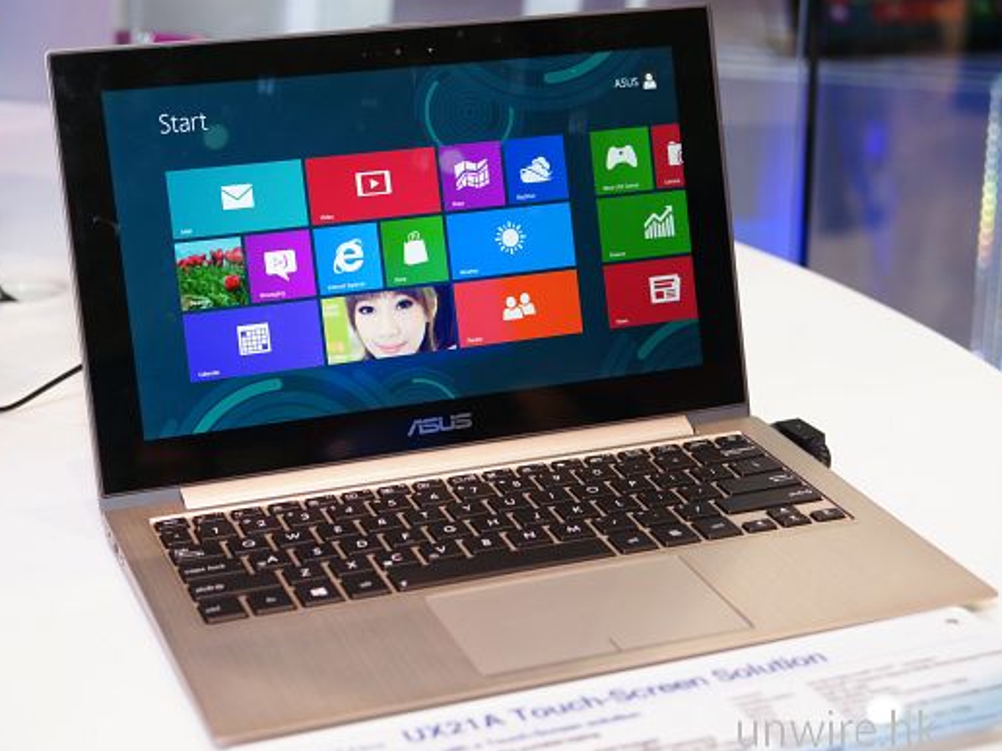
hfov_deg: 25.3
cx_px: 452
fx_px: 2229
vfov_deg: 19.1
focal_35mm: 77
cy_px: 377
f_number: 6.3
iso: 400
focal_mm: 70
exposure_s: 1/40
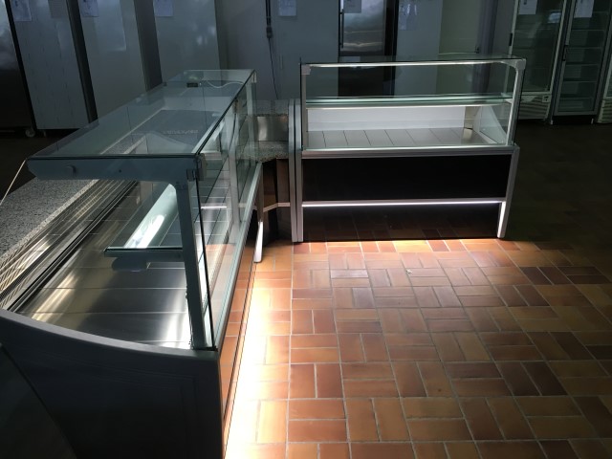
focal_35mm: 29
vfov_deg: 48.2
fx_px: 513
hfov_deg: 61.7
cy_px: 230
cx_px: 306
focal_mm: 4.15
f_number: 2.2
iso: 50
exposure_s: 1/33
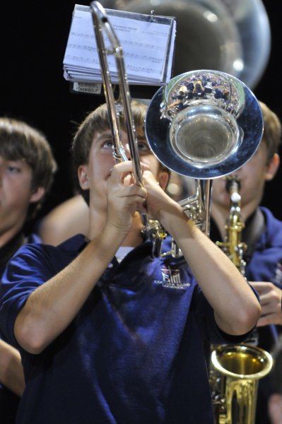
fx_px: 3531
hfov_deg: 4.6
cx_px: 141
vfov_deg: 6.9
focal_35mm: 300
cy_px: 212
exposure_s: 1/50
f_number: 2.8
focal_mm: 200
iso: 1600
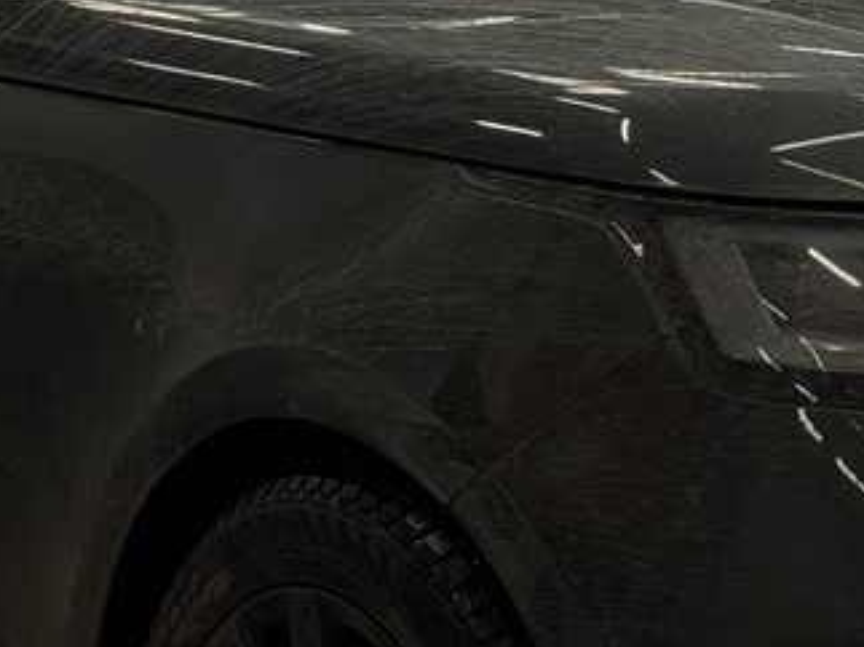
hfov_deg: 9.2
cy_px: 40
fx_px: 5339
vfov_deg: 6.9
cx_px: 706
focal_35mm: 214
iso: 50
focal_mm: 6.76
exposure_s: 1/100
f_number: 1.78
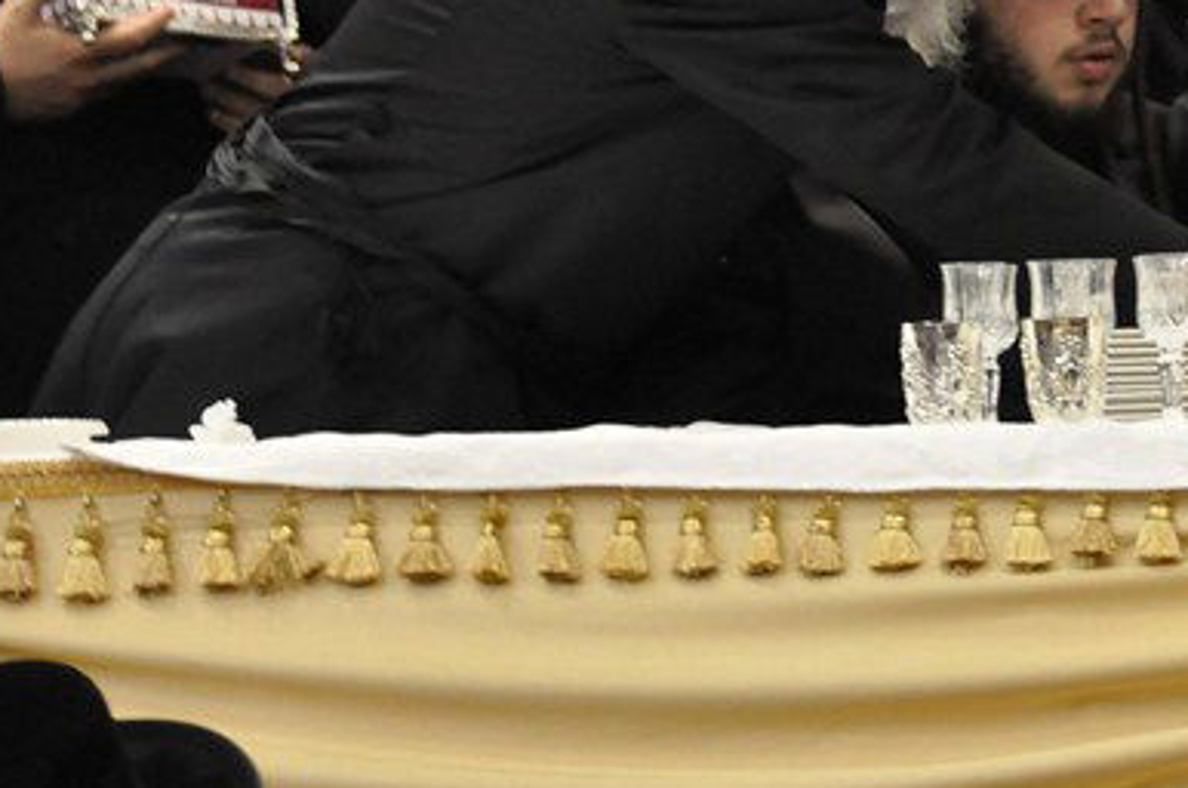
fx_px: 14402
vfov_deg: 3.1
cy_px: 0
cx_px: 1299
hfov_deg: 4.7
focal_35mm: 437
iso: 2000
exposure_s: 1/50
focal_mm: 125
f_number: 5.6
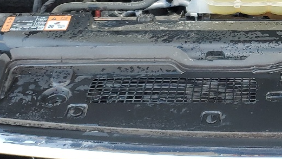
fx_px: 651
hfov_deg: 23.2
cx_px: 296
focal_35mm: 87
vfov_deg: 13.8
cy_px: 20
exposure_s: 1/278
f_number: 1.5
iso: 50
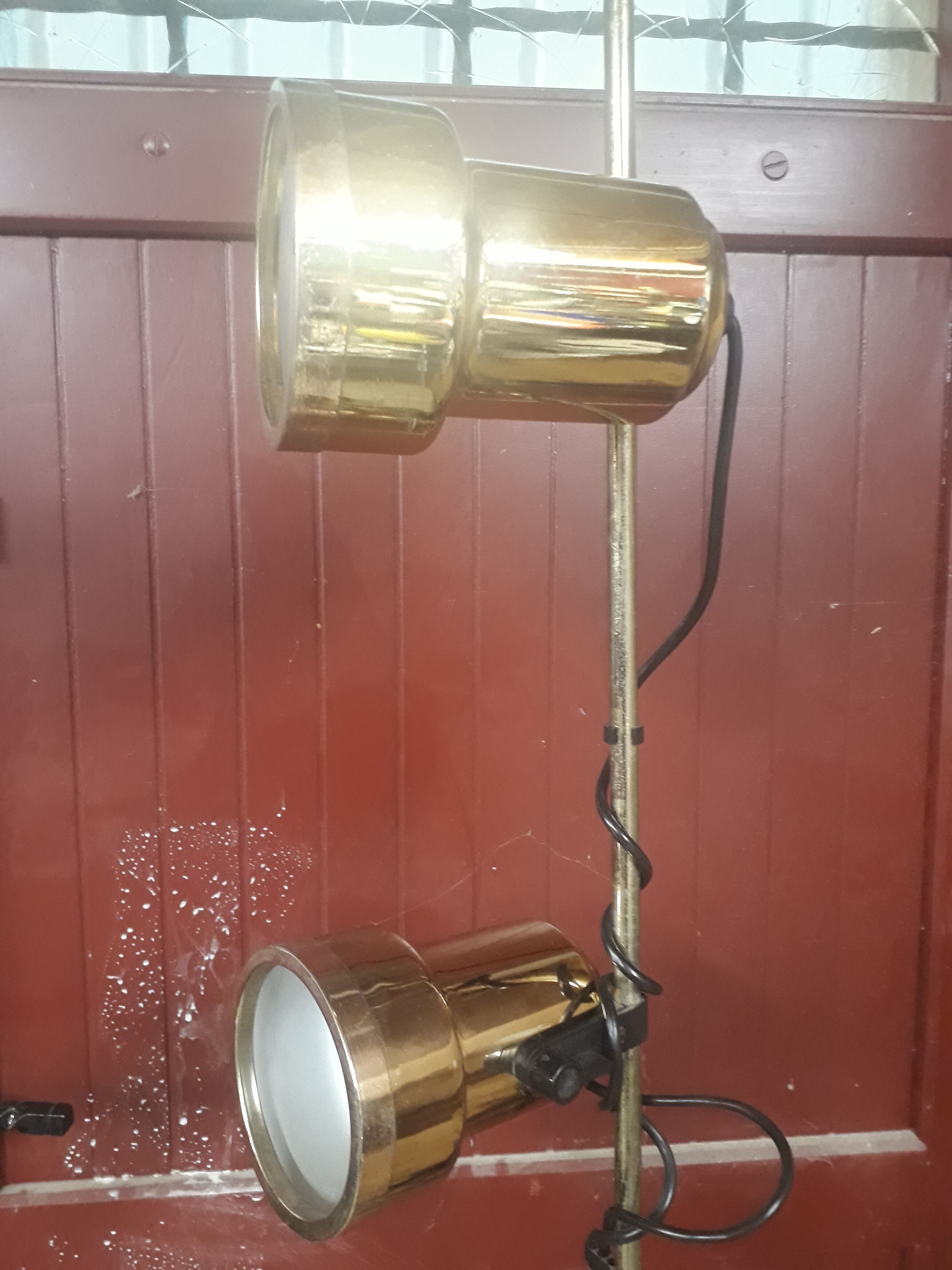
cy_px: 635
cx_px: 476
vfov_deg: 65.3
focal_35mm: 27
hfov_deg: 51.4
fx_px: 990
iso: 400
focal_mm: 3.6
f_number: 1.9
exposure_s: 1/17
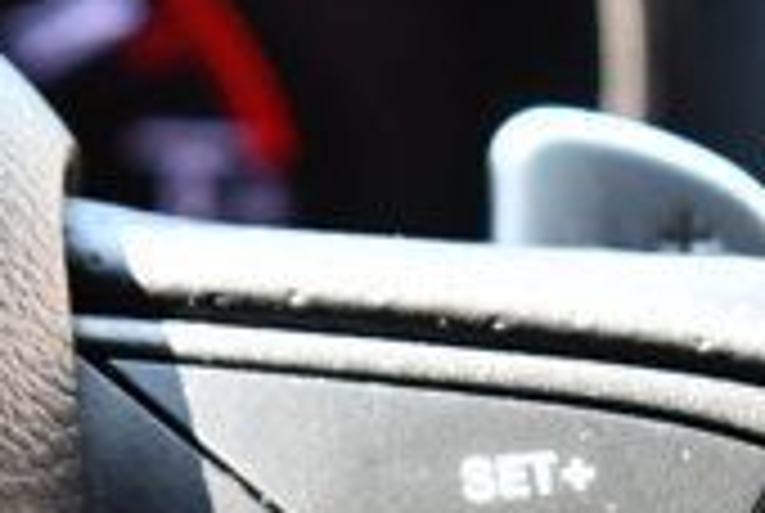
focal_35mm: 293
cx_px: 549
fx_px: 6237
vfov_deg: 4.7
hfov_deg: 7.0
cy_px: 947
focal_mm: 52
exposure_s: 1/125
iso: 1000
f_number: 5.6
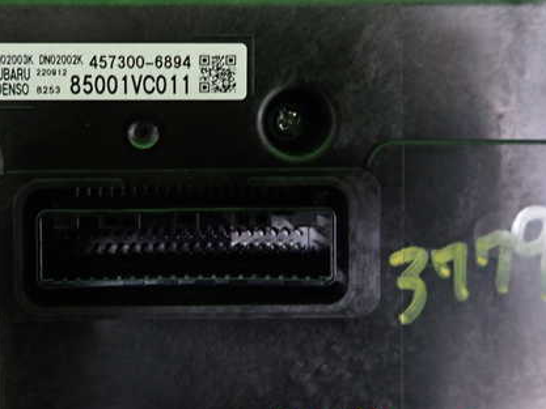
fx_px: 568
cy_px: 146
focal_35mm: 36
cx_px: 179
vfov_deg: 39.3
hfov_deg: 50.4
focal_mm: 4.5
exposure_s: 1/30
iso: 400
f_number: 2
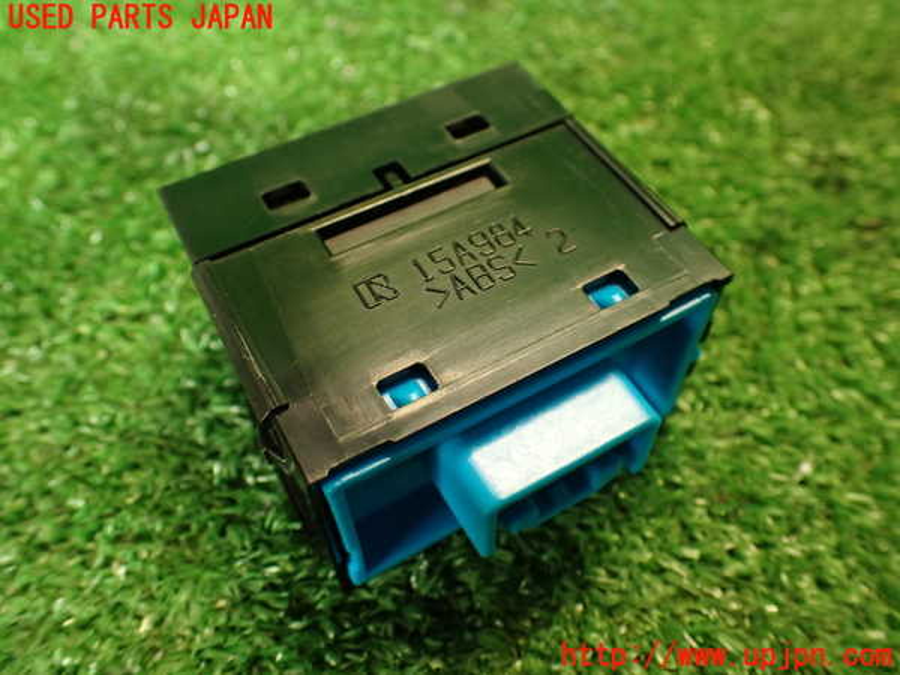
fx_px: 780
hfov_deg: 60.0
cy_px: 338
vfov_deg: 46.8
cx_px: 450
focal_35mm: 30
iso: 400
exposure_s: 1/30
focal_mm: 5.4
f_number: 2.3
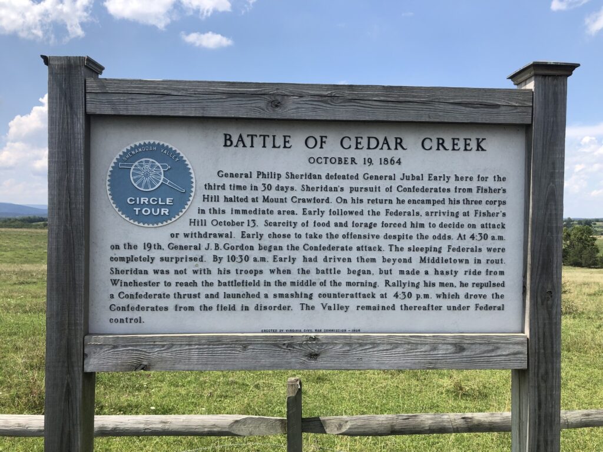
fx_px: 488
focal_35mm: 28
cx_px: 302
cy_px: 226
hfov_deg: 63.4
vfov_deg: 49.7
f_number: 1.8
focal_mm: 3.99
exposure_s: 1/1919
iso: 20
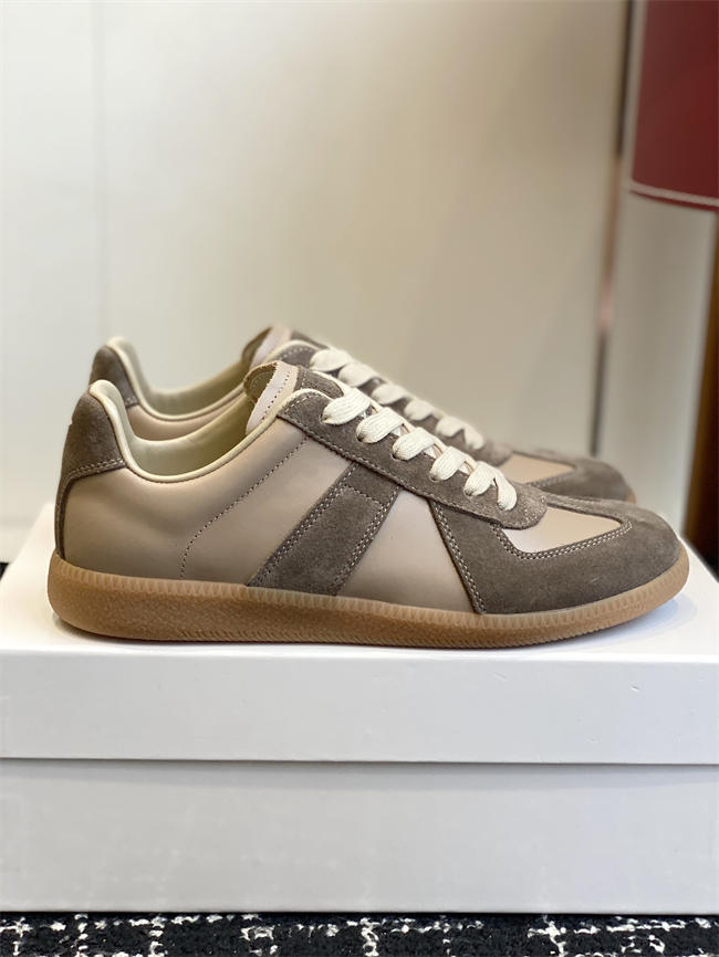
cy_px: 478
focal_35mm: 52
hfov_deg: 28.0
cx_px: 360
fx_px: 1439
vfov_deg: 36.8
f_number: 2
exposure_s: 1/122
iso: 80
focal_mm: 6
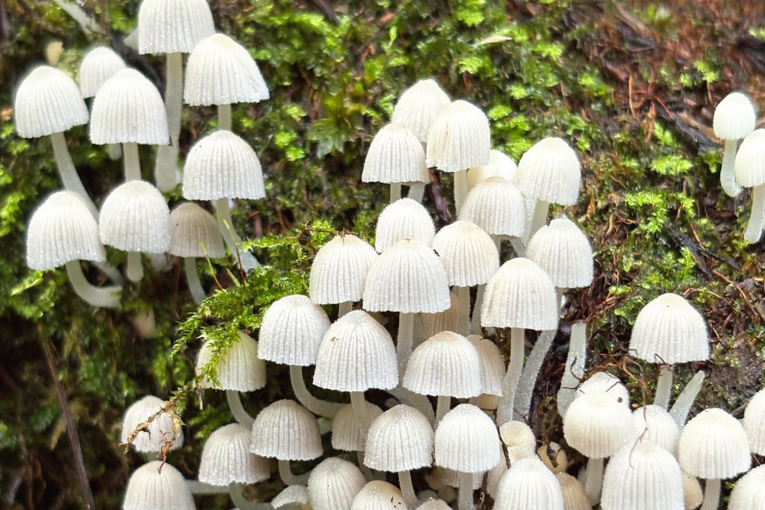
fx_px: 1551
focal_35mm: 73
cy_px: 388
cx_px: 383
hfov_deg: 27.7
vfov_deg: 18.5
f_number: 1.6
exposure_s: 1/59
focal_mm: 5.96
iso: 160
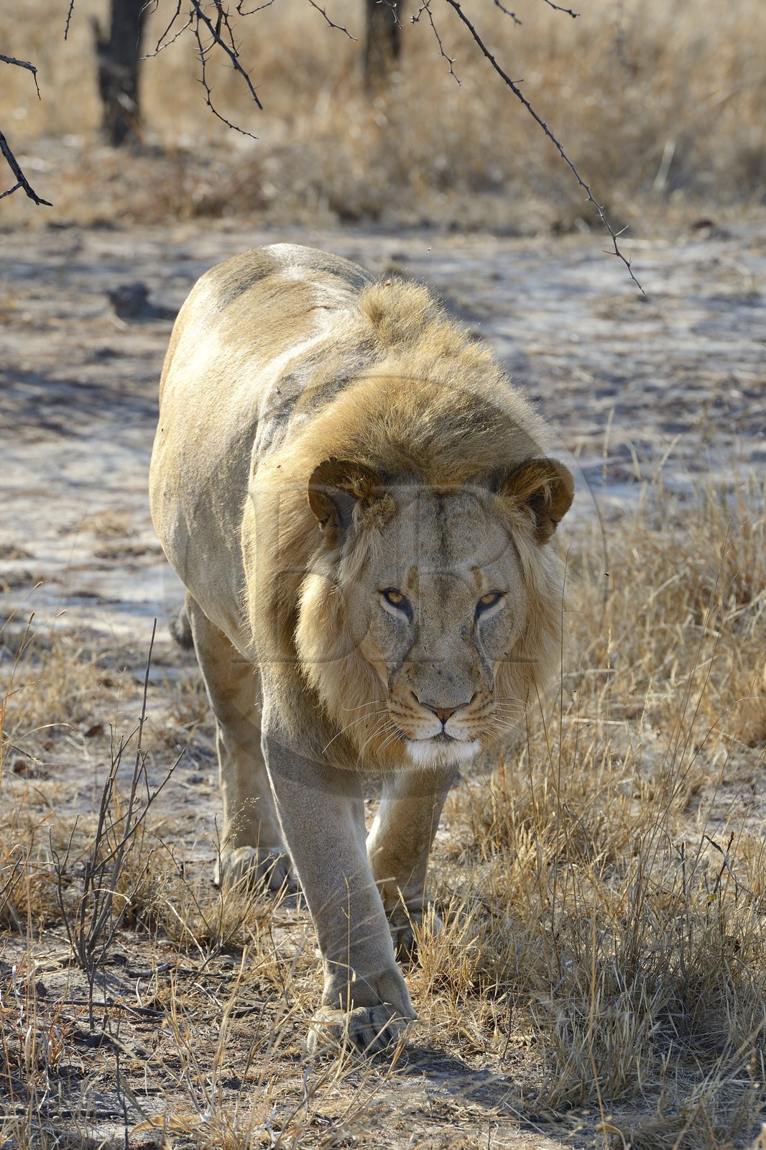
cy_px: 575
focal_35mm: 280
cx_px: 383
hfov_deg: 4.9
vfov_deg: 7.4
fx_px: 8940
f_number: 8
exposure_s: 1/500
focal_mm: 280
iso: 400
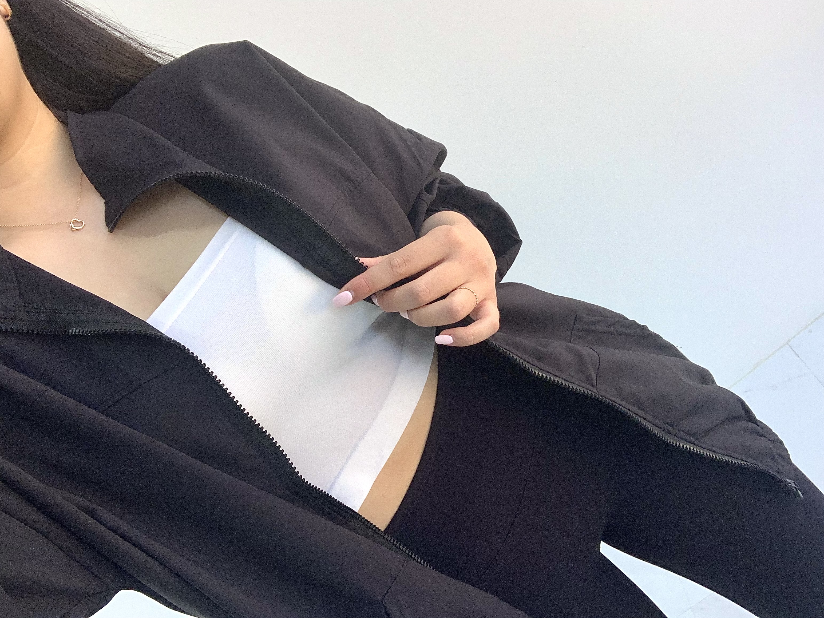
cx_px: 412
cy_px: 309
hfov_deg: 56.8
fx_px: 762
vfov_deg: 44.2
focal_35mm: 32
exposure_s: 1/120
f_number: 2.2
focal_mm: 2.87
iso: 40
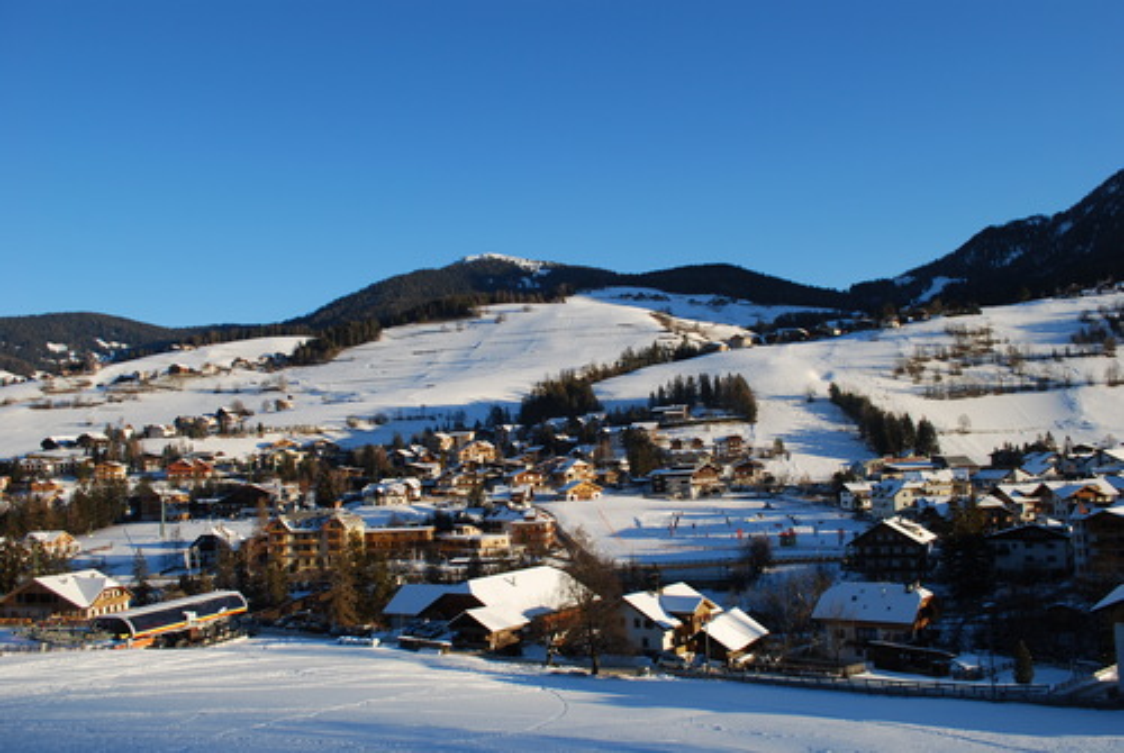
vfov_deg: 43.7
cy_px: 376
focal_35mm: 30
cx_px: 562
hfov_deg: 61.9
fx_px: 938
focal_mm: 20
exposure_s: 1/250
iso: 100
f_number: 8
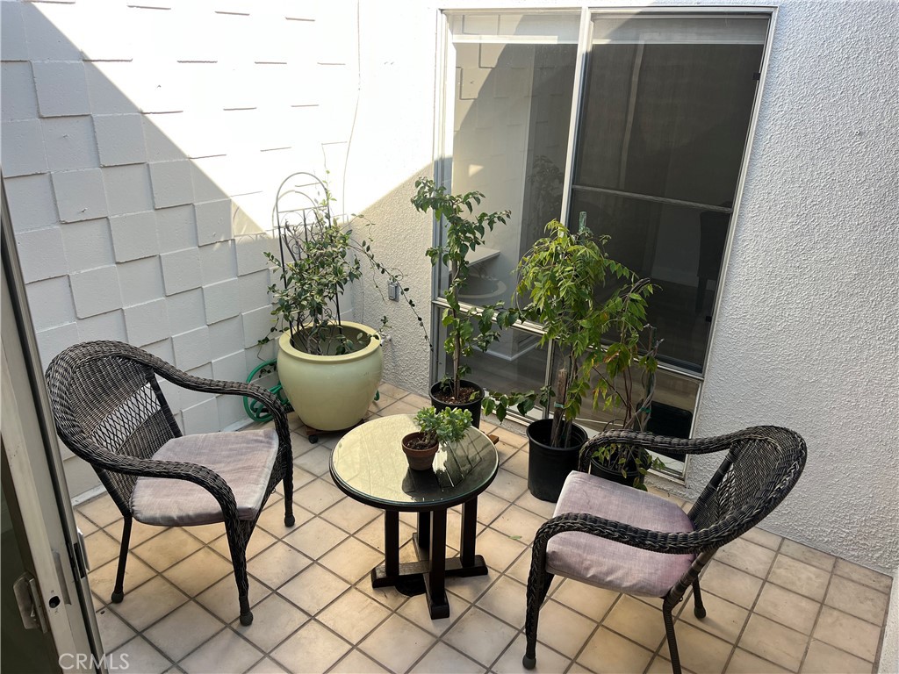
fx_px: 675
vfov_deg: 53.1
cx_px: 450
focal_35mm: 26
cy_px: 337
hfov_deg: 67.3
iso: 50
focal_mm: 5.1
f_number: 1.6
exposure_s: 1/366
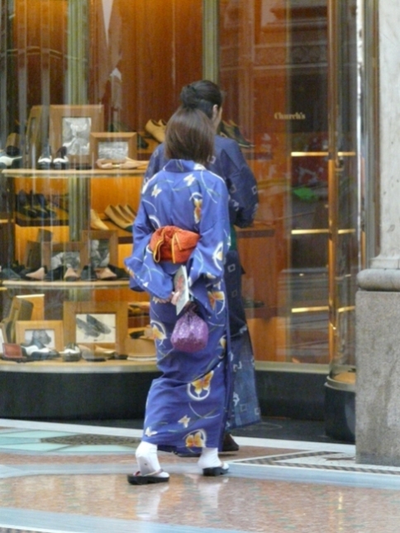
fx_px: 3173
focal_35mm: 206
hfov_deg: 7.2
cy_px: 266
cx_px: 200
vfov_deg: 9.6
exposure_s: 1/125
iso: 800
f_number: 3.6
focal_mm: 33.8
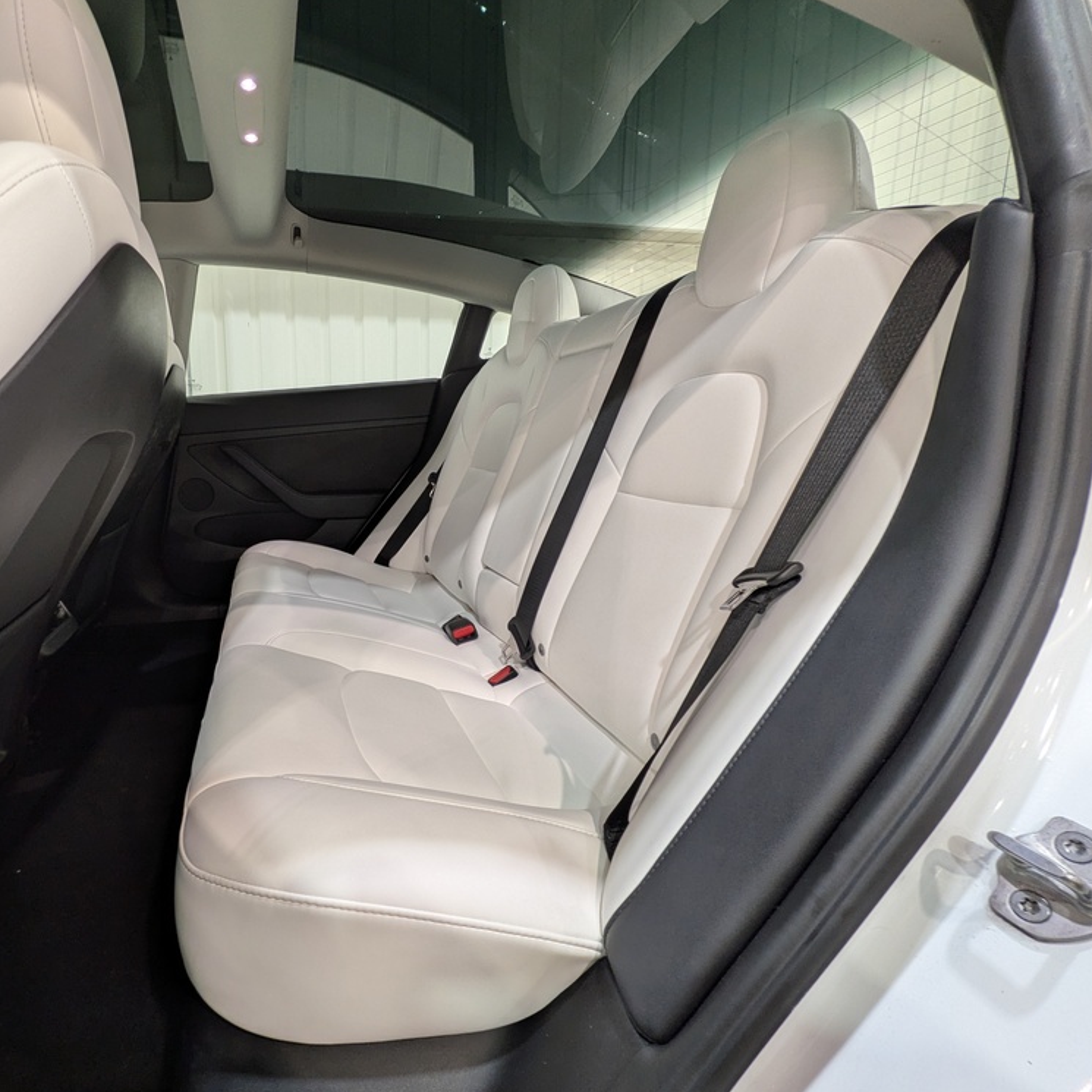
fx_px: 607
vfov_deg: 84.0
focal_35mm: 17
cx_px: 387
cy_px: 534
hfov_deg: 81.8
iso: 47
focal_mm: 1.83
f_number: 2.2
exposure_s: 1/24
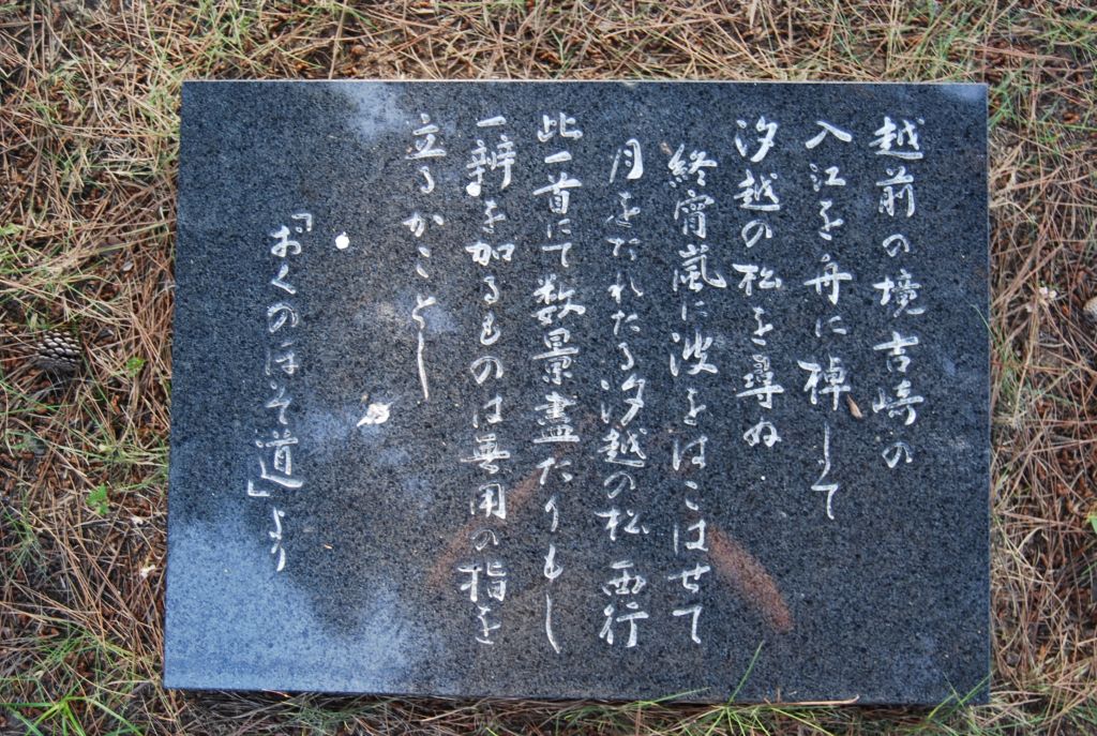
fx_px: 1420
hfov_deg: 42.3
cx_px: 548
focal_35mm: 46
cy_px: 368
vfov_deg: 29.1
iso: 200
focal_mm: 31
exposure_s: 1/40
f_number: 4.5
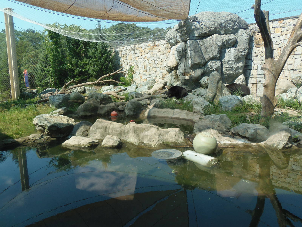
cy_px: 114
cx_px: 151
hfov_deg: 71.6
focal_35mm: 24
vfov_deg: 56.8
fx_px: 209
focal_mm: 4.3
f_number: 2.9
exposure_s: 1/400
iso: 64
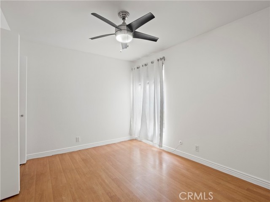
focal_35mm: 16
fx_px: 125
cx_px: 135
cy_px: 101
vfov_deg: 78.1
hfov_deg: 94.5
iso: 200
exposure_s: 1.3
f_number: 8
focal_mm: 8
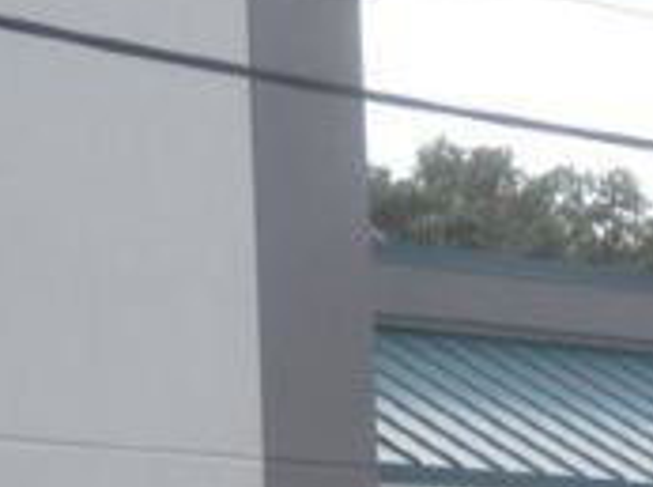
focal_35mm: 201
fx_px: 3784
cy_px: 676
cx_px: 462
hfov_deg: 9.9
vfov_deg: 7.3
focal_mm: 9.3
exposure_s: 1/340
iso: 80
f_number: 5.6
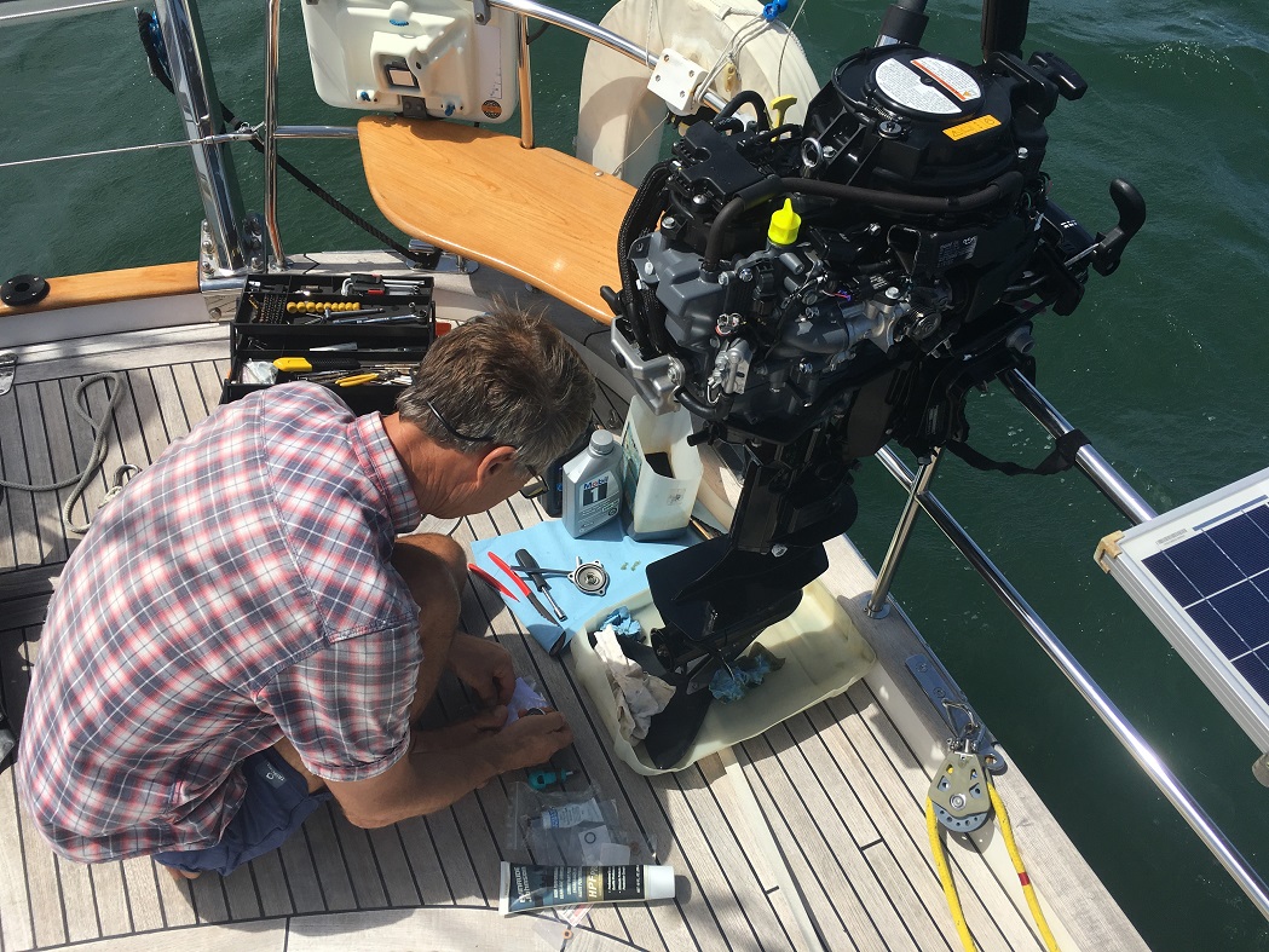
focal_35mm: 29
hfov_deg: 61.7
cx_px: 634
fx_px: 1063
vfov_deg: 48.2
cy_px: 476
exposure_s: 1/2404
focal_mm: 4.15
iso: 25
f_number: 2.2
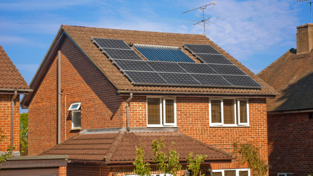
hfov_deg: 24.3
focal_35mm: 88
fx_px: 727
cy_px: 74
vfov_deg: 13.8
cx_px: 155
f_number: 6.3
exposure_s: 1/160
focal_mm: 55
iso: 100
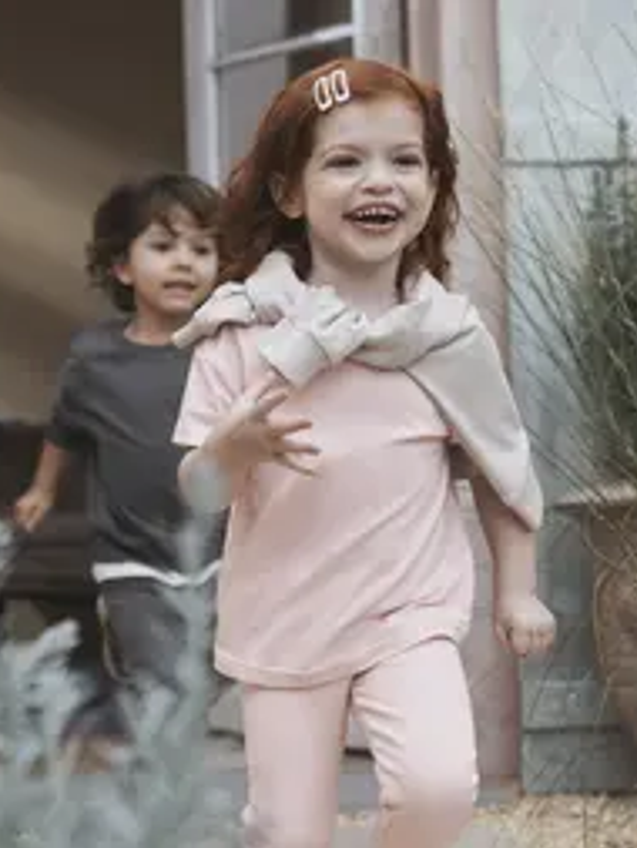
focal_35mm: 102
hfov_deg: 14.3
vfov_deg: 19.3
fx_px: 2501
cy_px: 426
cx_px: 17
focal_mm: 70
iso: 250
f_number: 5
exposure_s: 1/250
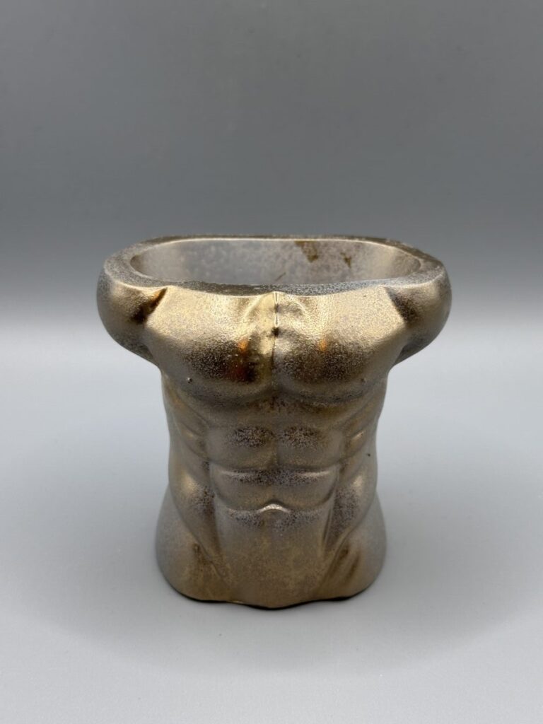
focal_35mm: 48
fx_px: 1004
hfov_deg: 30.3
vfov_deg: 39.7
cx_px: 272
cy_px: 362
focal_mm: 6.86
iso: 64
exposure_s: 1/174
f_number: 1.78
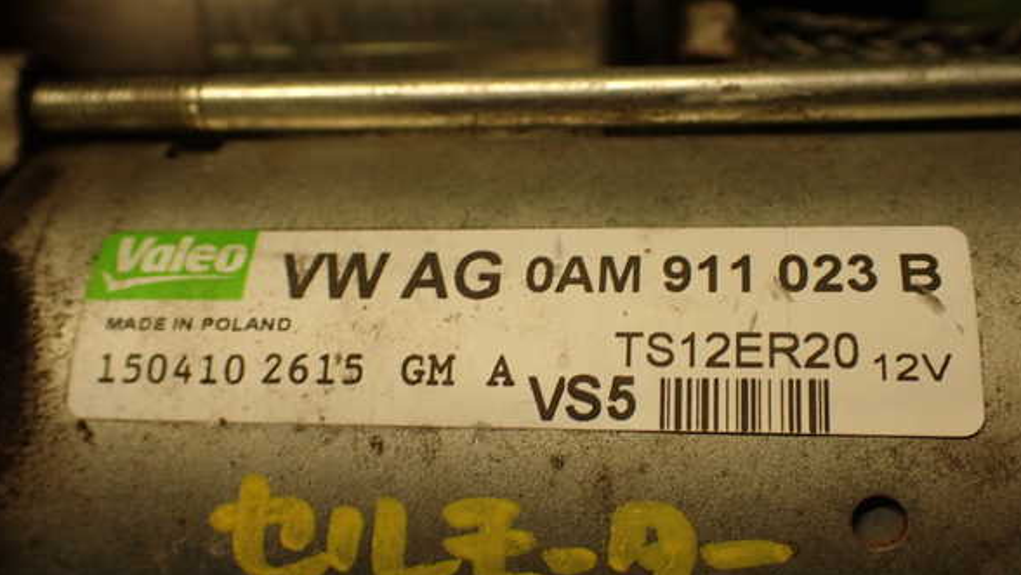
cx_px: 512
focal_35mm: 40
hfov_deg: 50.5
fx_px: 1083
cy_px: 334
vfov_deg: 29.7
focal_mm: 6.37
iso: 200
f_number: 2.5
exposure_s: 1/50
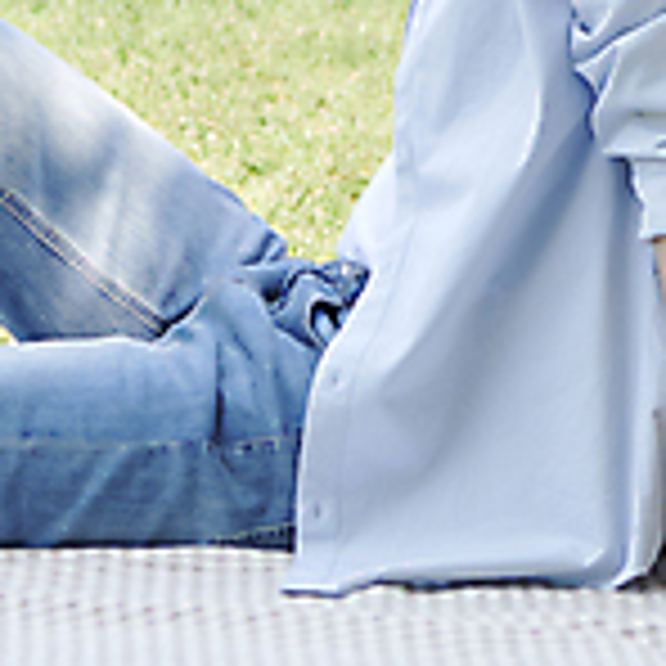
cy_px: -126
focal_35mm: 290
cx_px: 65
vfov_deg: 6.0
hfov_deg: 6.0
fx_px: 6312
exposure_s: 1/250
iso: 160
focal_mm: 70
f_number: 5
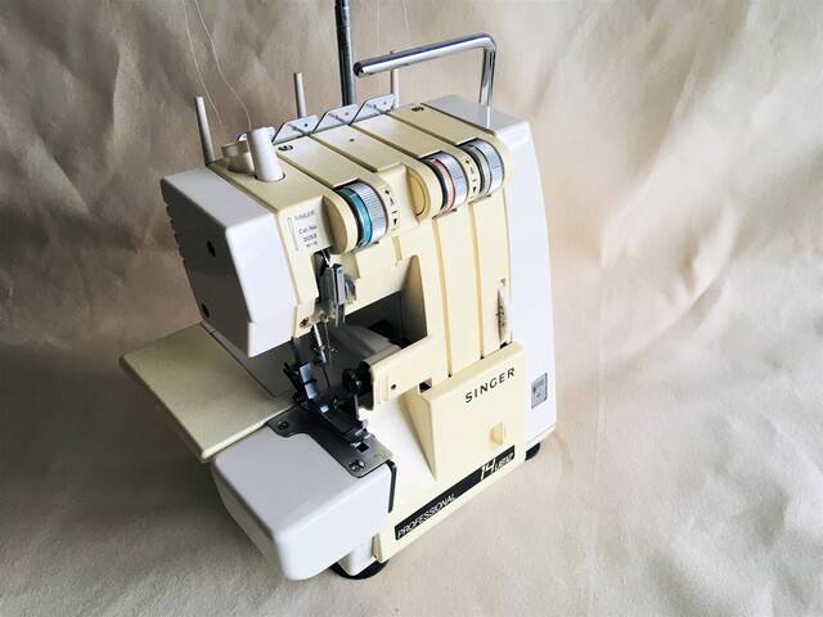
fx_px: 689
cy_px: 308
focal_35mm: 29
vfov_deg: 48.2
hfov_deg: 61.7
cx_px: 412
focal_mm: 4.15
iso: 25
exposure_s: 1/30
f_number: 2.2
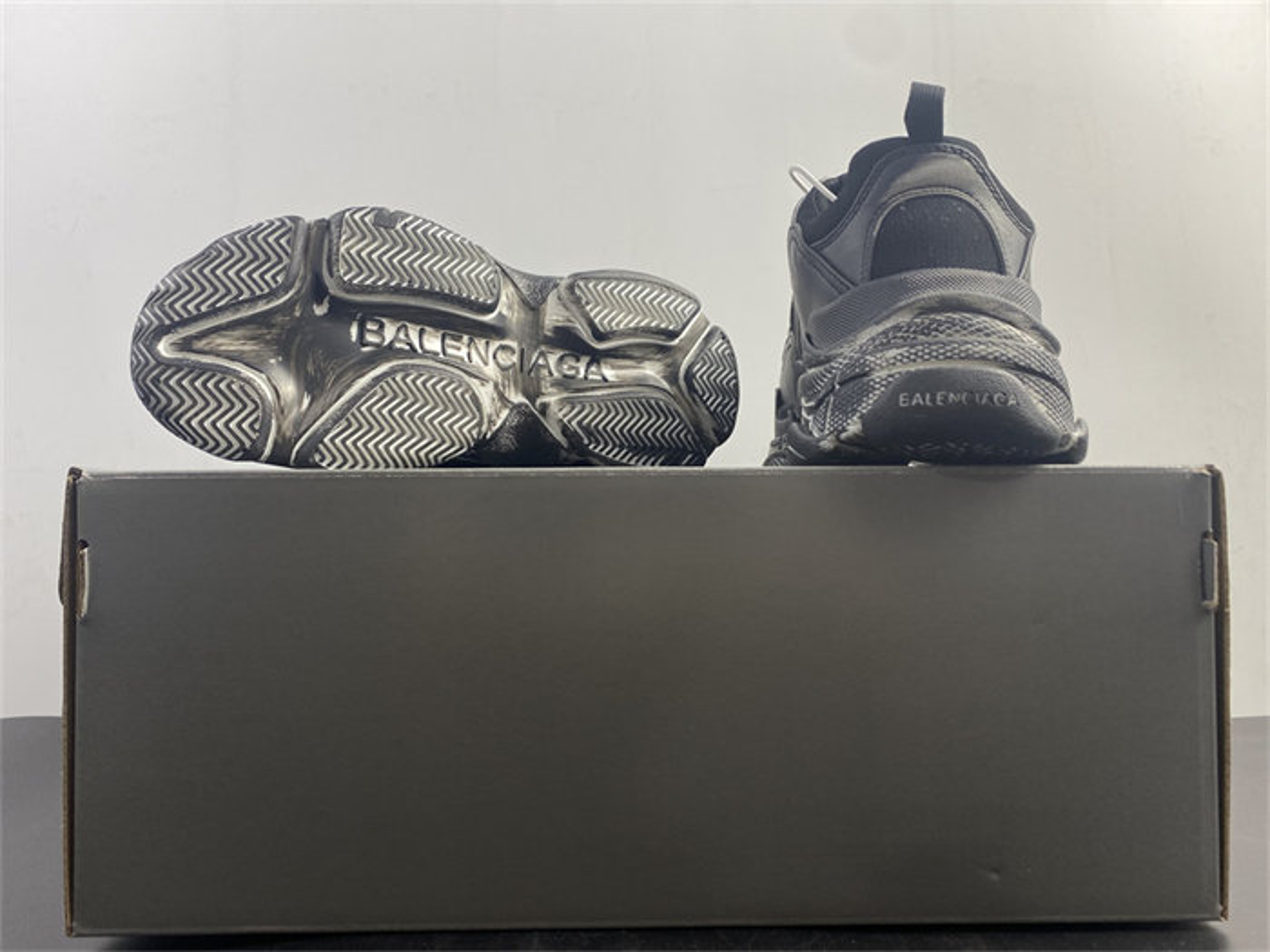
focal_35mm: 26
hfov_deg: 67.3
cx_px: 635
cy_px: 476
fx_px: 954
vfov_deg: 53.1
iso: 50
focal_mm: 4.25
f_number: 1.8
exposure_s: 1/100
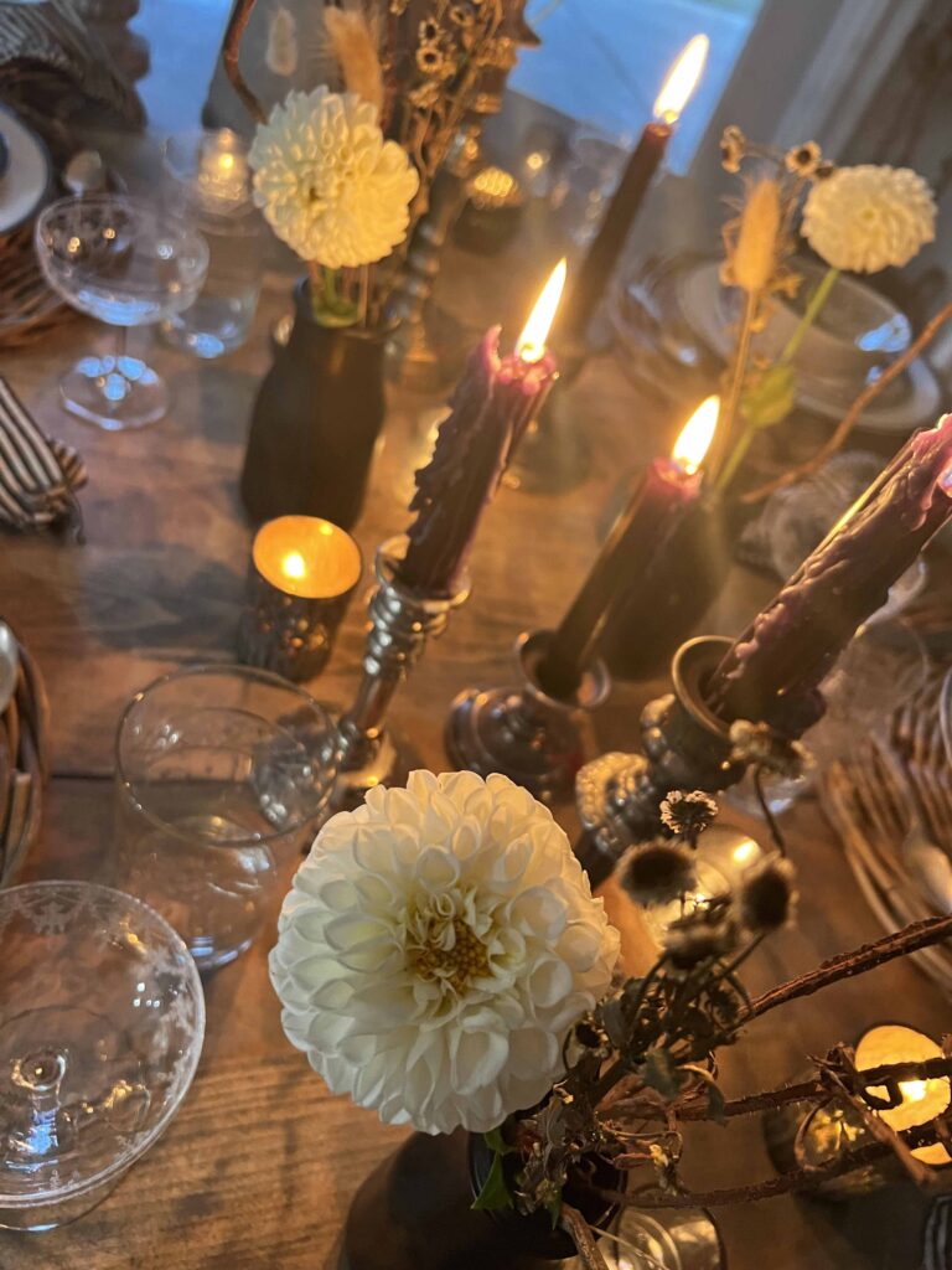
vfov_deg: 67.3
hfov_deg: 53.1
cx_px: 476
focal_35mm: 26
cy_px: 635
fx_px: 953
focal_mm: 5.7
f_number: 1.5
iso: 400
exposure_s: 1/40
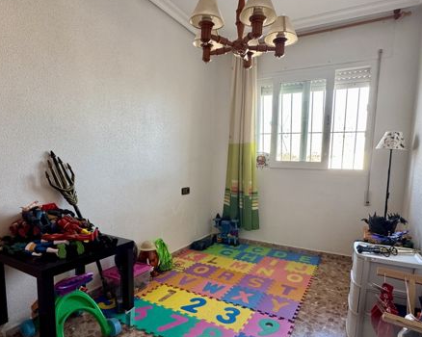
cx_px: 218
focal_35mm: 22
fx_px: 275
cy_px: 194
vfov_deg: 62.8
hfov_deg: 75.0
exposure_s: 1/99
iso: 250
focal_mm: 2.22
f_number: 2.2
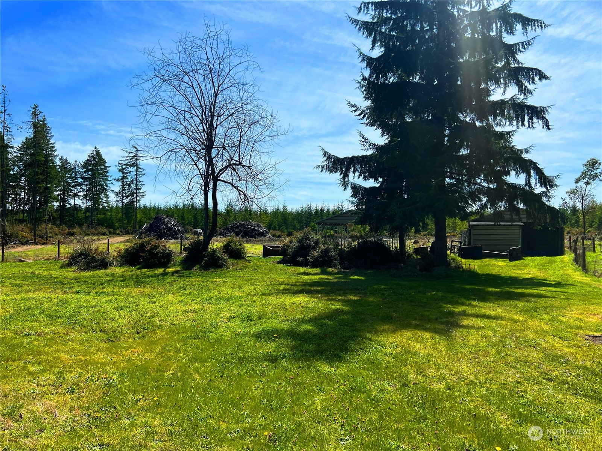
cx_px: 301
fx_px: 452
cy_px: 226
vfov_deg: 53.0
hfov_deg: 67.3
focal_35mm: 26
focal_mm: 5.7
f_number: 1.5
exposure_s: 1/4831
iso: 50
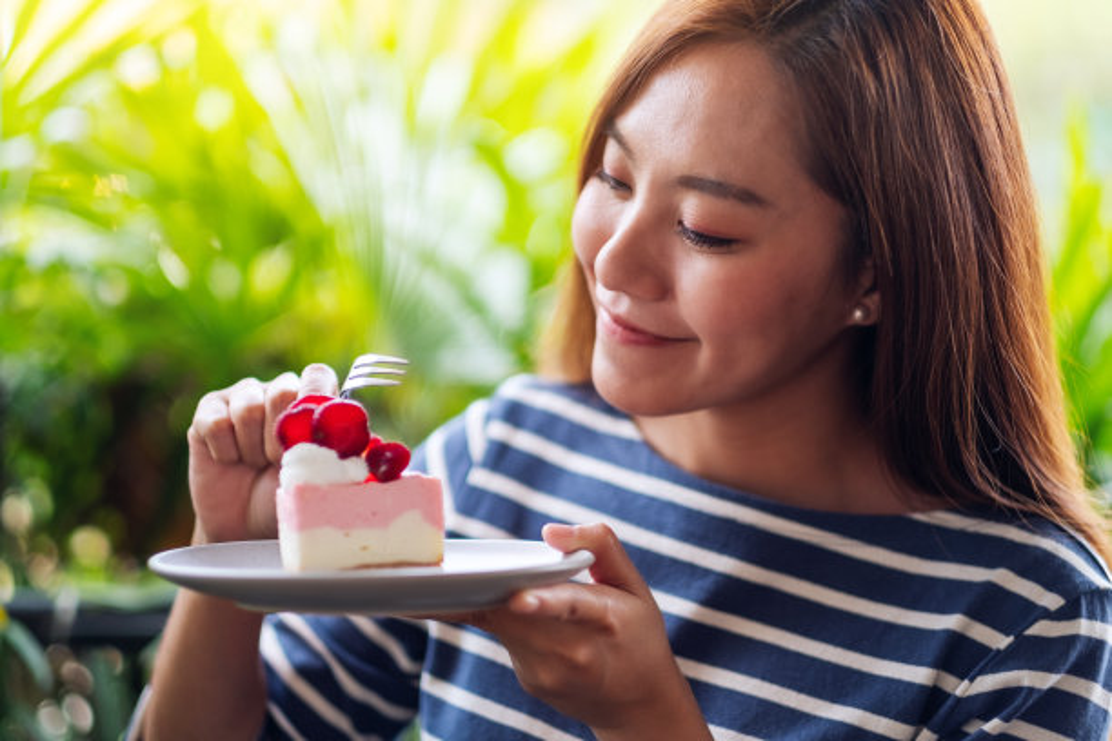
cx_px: 556
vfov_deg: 16.3
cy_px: 370
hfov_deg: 24.2
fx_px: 2594
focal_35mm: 84
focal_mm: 56
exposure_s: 1/900
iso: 200
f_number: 1.2
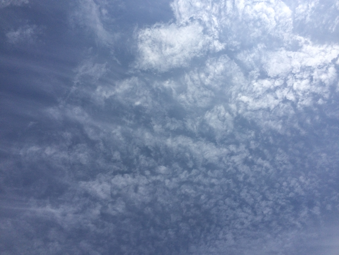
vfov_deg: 48.2
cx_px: 170
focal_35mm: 29
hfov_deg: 61.7
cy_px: 128
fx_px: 284
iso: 32
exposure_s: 1/6849
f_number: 2.2
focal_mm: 4.15
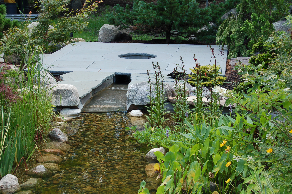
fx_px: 669
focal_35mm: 82
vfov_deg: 16.5
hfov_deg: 24.6
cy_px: 97
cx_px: 146
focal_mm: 55
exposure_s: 1/60
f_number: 8
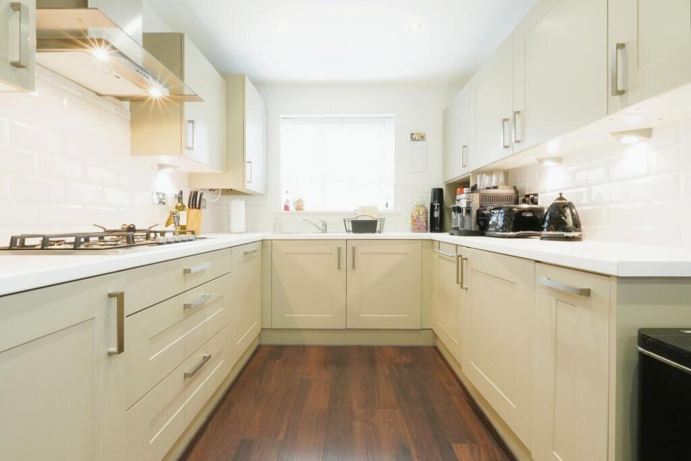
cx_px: 346
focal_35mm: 15
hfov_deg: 100.4
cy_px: 230
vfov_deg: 77.3
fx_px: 288
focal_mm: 10
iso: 640
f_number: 16
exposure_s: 1/1.6
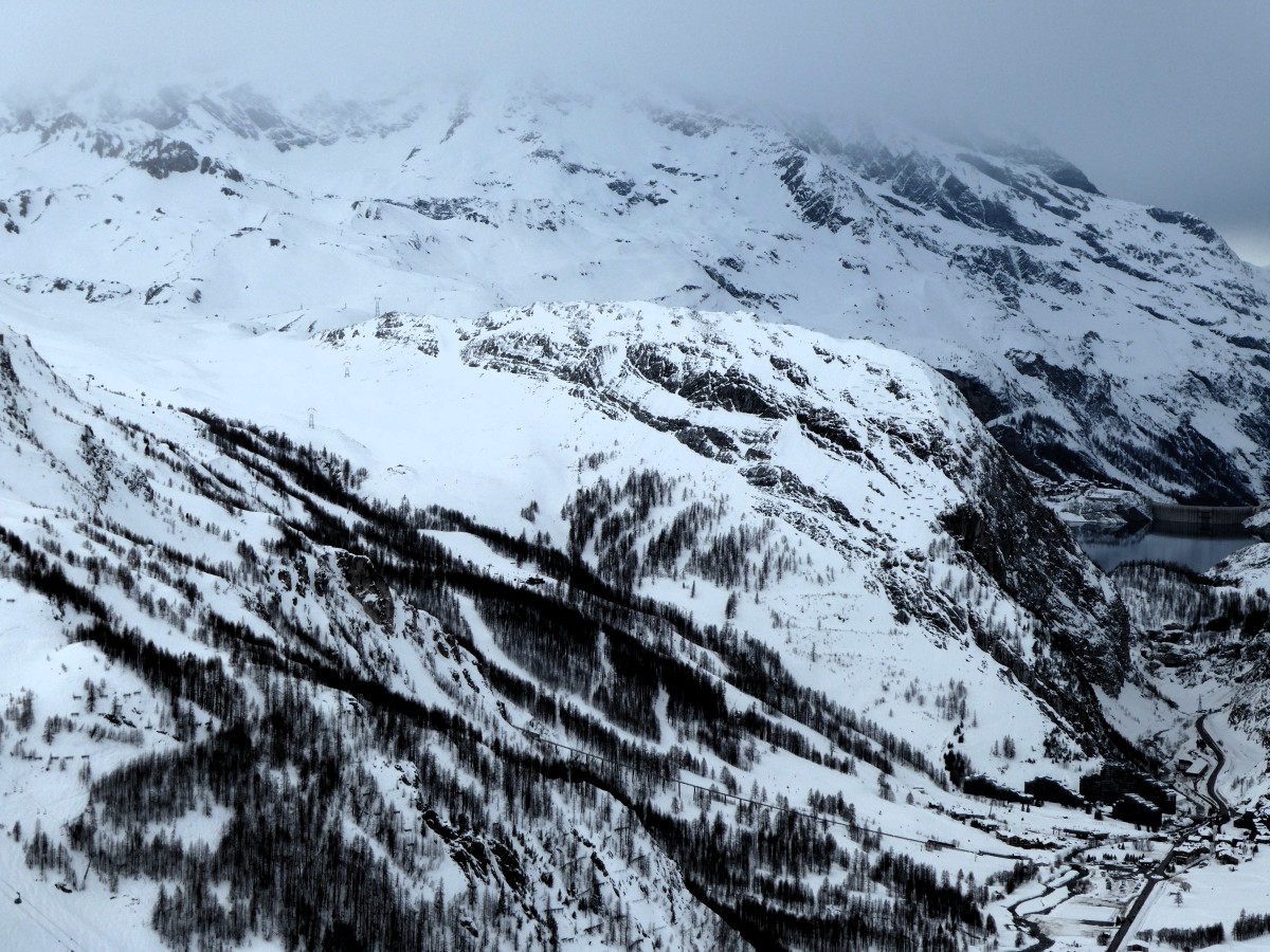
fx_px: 2898
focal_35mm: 79
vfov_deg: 18.7
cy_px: 476
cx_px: 635
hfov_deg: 24.7
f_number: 4.7
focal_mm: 14.1
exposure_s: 1/800
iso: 80
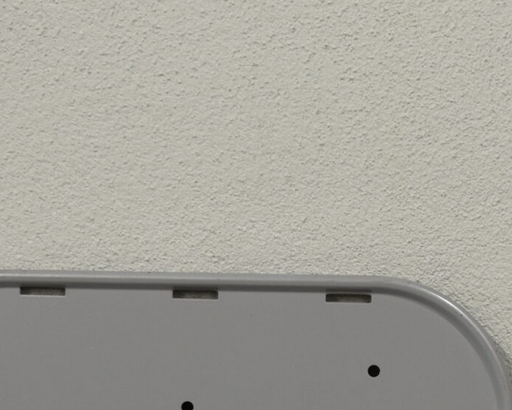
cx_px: 425
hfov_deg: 13.6
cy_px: 599
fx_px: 2133
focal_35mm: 141
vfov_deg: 10.6
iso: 320
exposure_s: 1/125
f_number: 5.6
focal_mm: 27
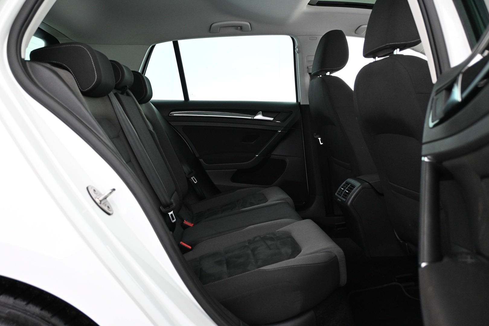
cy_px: 163
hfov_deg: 60.7
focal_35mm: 31
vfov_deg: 42.6
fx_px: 418
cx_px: 244
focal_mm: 20.5
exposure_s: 1/20
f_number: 3.8
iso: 1600
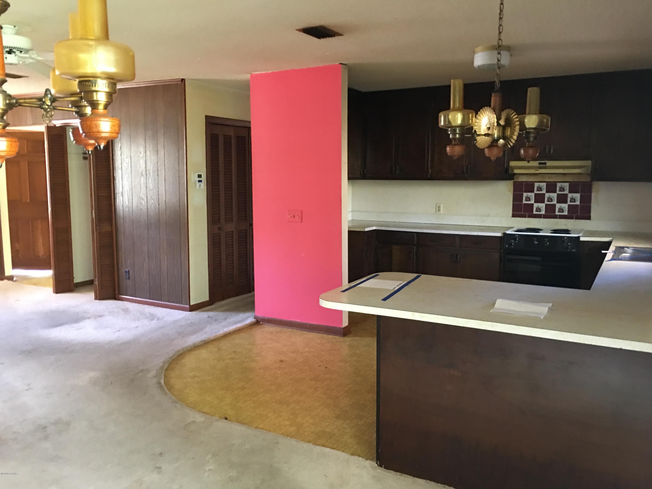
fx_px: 546
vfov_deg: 48.2
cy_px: 244
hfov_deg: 61.7
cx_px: 326
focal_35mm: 29
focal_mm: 4.15
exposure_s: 1/4
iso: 64
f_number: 2.2
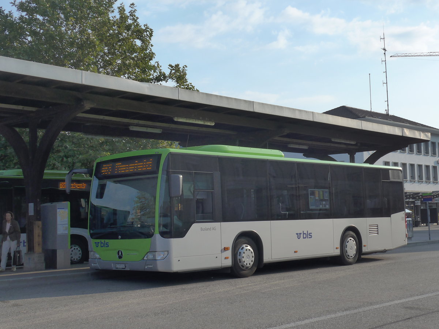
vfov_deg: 26.6
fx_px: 698
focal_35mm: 55
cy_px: 164
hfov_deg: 34.9
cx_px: 220
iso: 160
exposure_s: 1/1600
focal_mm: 11.3
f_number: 3.4
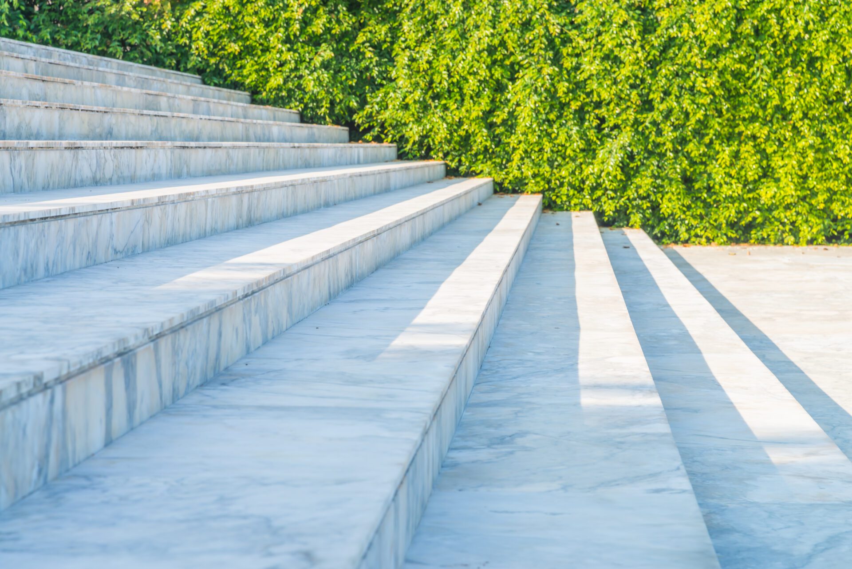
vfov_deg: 11.4
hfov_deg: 17.1
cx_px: 426
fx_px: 2841
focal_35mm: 120
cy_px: 284
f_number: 11
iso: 100
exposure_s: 1/100
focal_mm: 120
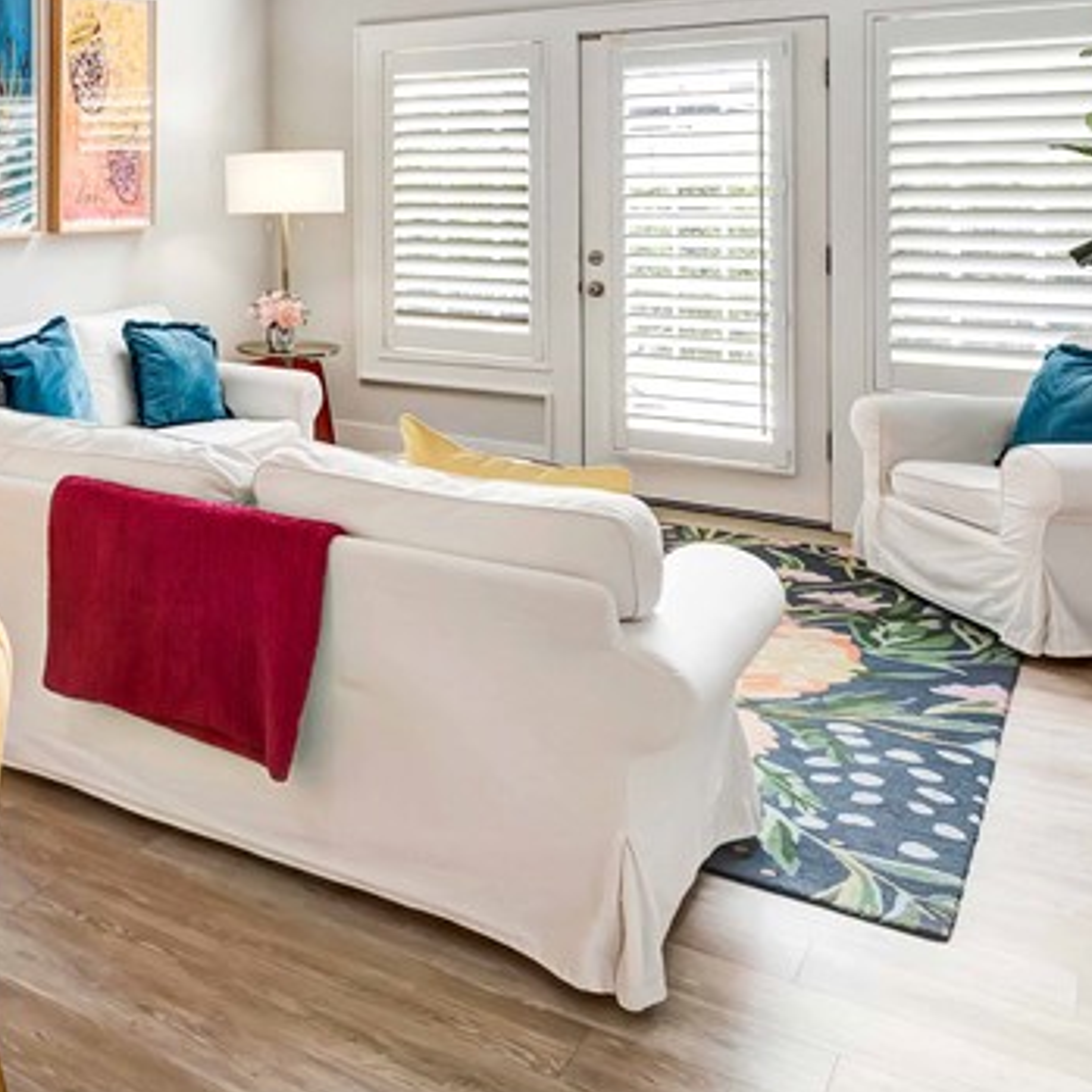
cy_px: 155
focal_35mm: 37
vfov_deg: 42.1
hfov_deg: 38.2
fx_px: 1321
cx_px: -75
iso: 100
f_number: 11
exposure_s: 1/13
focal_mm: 14
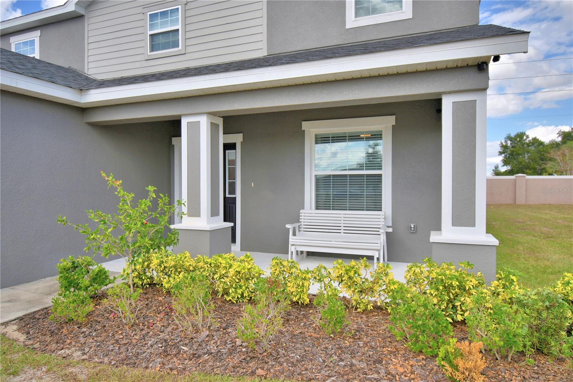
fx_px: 350
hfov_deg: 78.6
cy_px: 191
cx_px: 286
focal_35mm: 22
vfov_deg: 57.2
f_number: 5.3
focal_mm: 15
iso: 110
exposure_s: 1/500
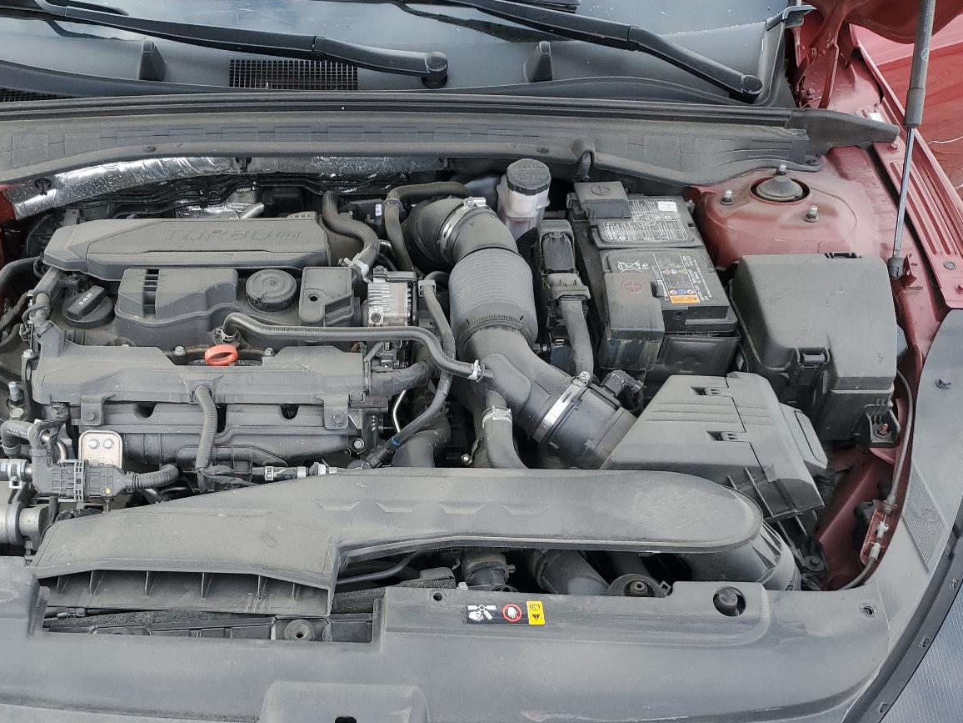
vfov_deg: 39.1
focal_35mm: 36
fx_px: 1002
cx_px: 353
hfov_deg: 50.8
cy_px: 490
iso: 50
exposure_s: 1/135
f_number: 1.5
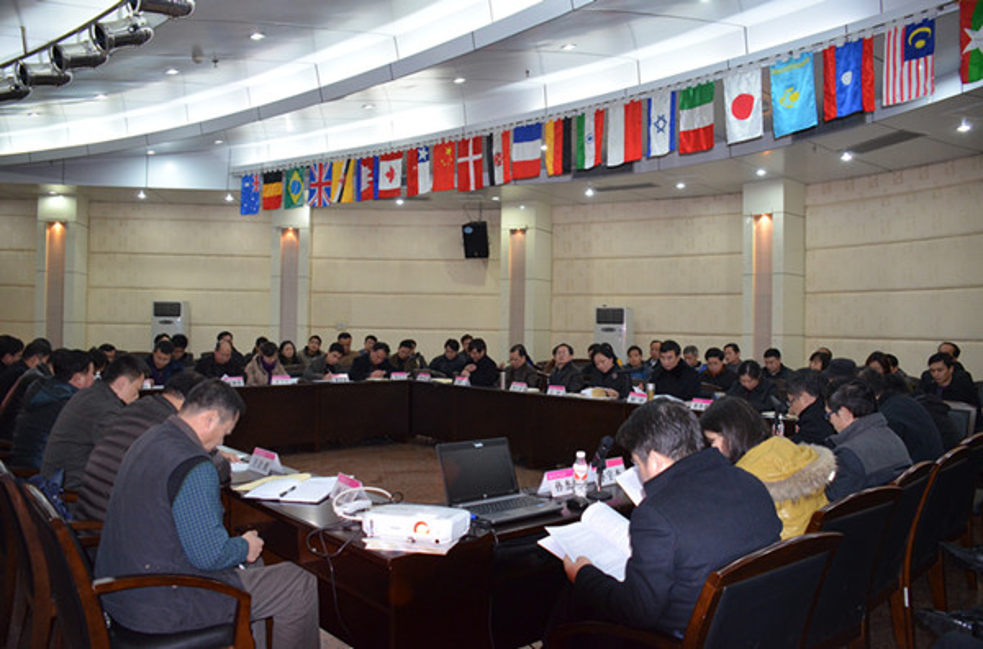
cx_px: 492
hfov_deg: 67.5
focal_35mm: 27
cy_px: 324
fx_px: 735
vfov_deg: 47.6
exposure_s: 1/60
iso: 1100
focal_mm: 18
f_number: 3.5
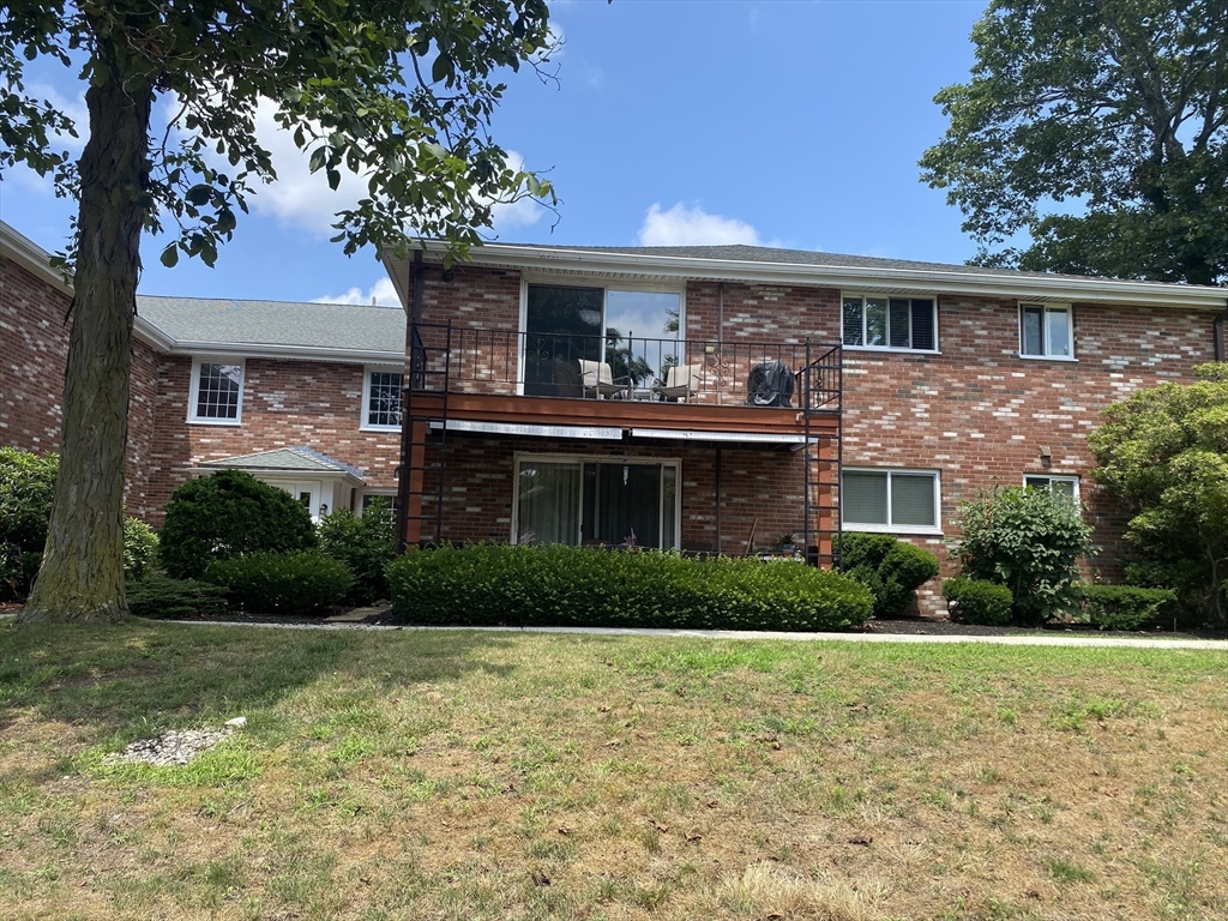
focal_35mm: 26
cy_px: 460
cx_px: 614
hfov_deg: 67.3
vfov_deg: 53.1
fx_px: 922
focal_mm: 4.25
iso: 32
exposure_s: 1/1522
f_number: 1.8
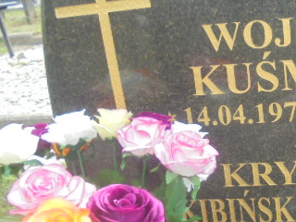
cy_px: 96
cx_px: 277
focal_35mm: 52
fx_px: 445
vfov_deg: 28.0
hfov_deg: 34.4
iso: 100
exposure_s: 1/100
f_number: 3.5
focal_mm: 4.6
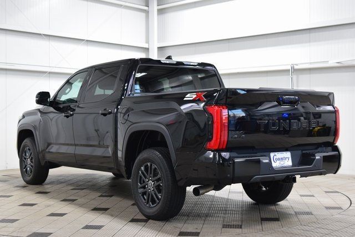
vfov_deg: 25.8
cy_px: 118
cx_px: 178
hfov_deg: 37.8
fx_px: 518
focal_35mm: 52
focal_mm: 35
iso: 1600
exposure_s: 1/60
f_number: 4.5
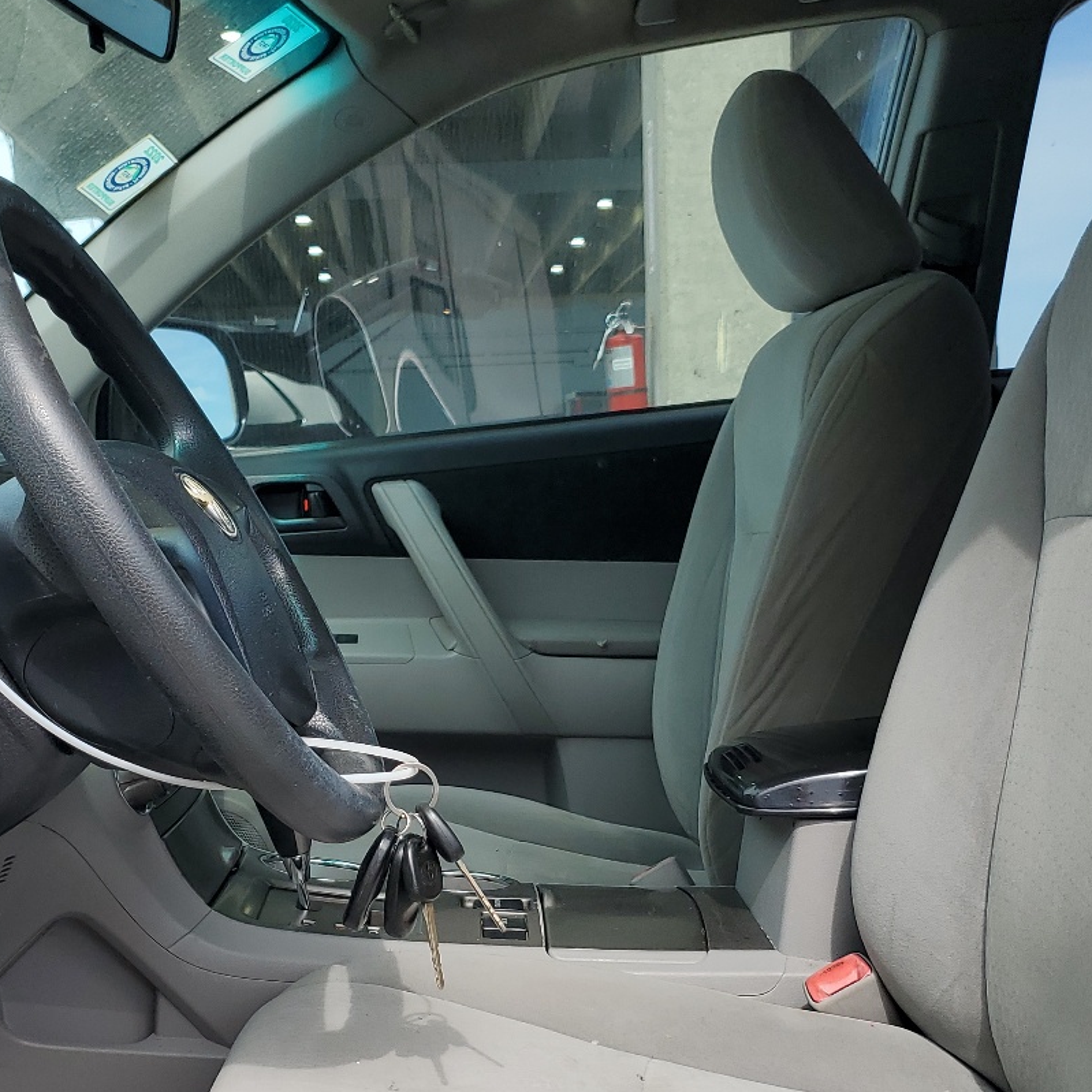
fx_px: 1642
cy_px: 769
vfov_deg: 36.2
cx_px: 452
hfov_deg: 36.7
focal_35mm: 46
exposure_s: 1/1000
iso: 50
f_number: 1.5
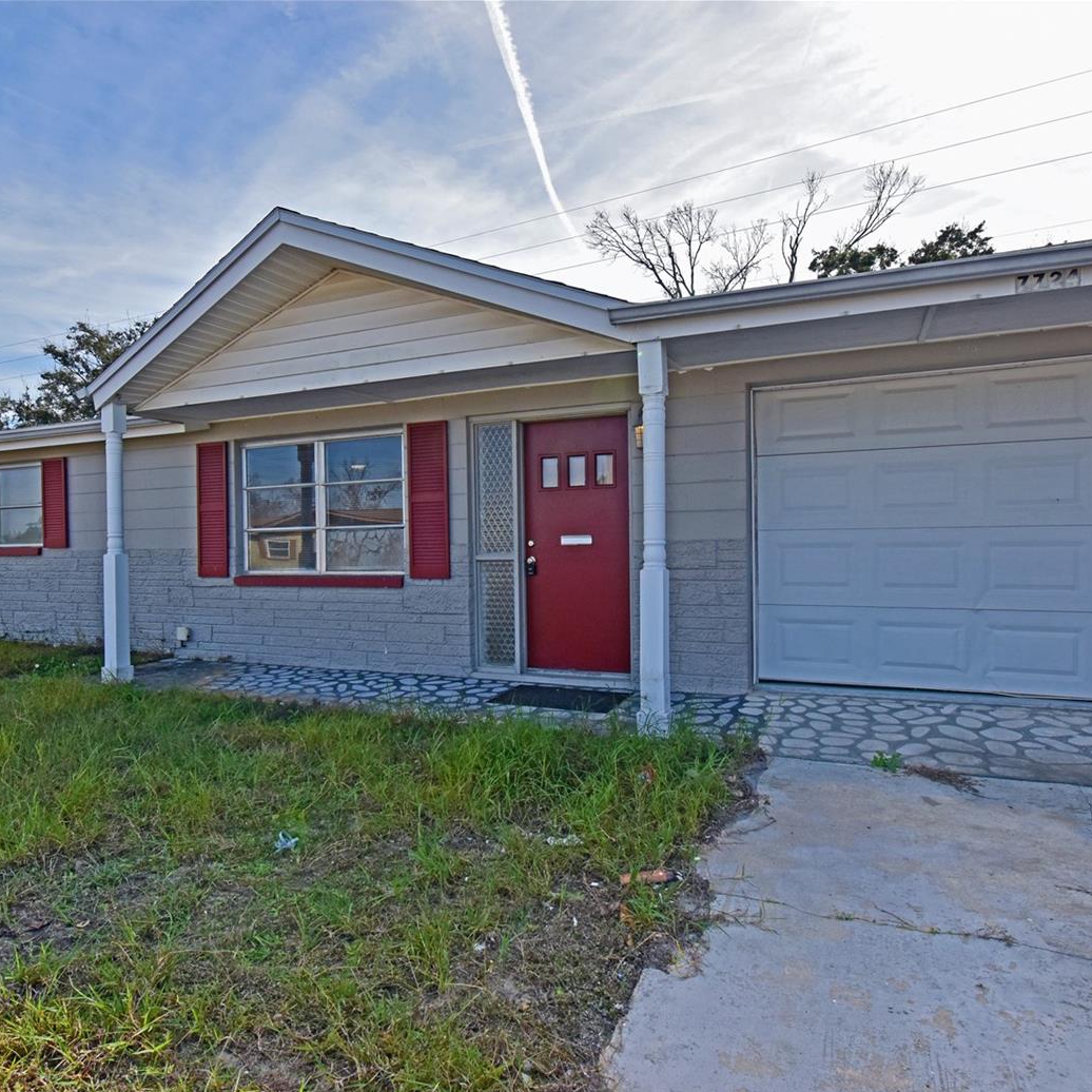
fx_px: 773
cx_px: 483
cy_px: 561
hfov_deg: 70.2
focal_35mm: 22
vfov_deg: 70.5
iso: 400
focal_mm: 11
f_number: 10
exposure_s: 1/640
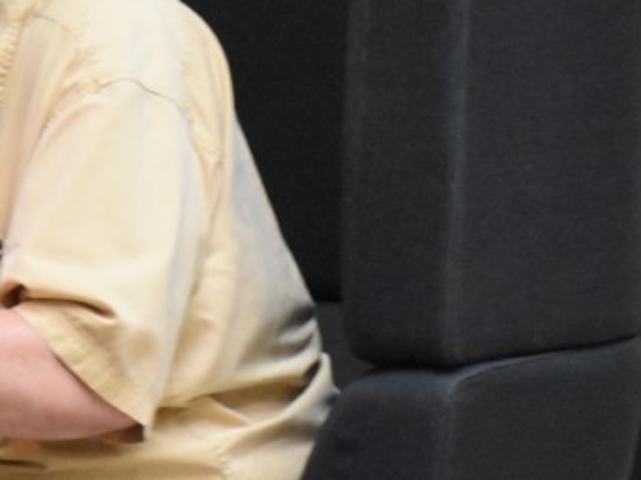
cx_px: 97
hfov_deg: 3.9
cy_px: 39
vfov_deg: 2.9
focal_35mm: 511
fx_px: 9449
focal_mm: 105
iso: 8000
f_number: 5.6
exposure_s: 1/125
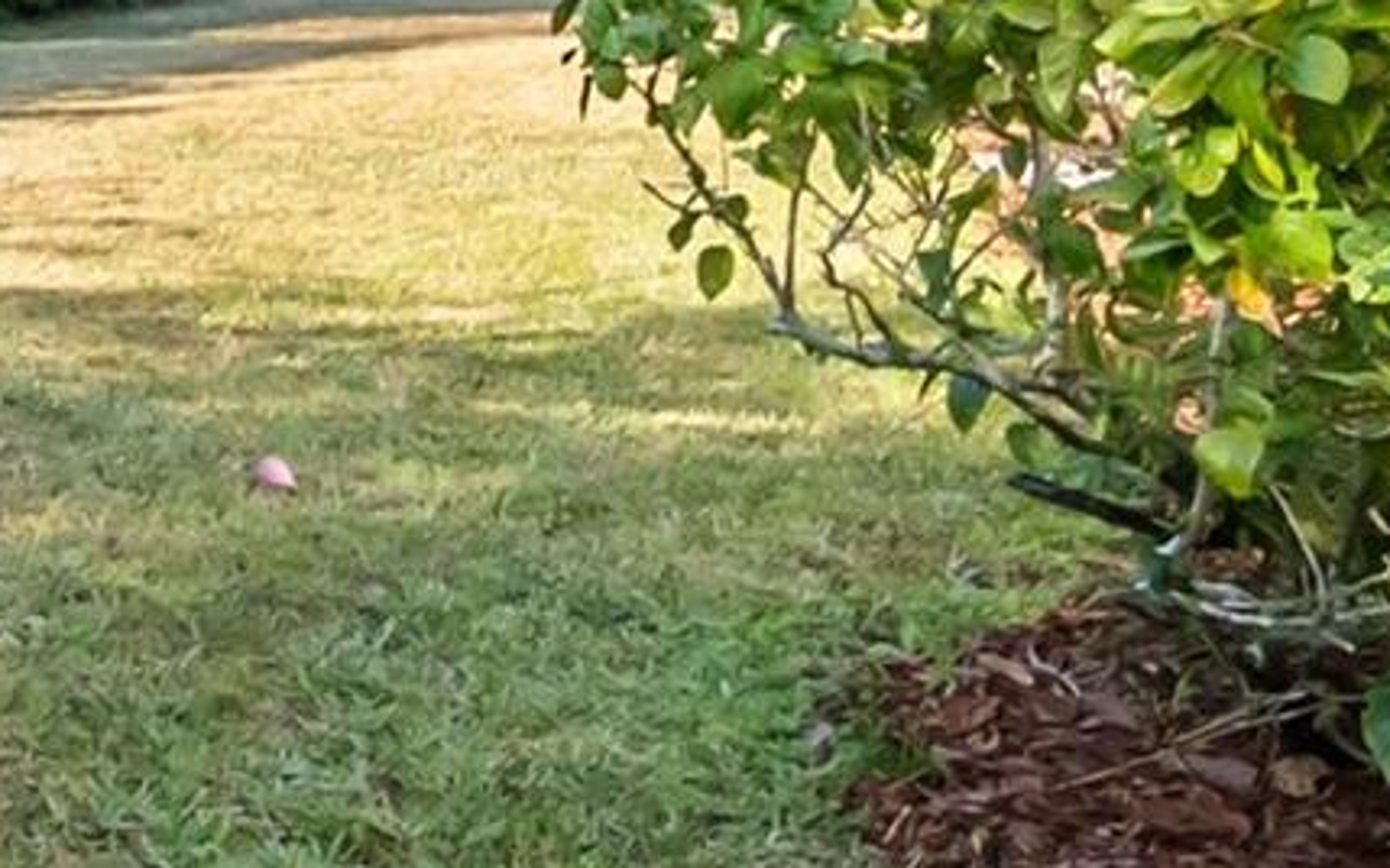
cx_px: -583
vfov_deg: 21.2
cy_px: -170
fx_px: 2159
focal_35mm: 57
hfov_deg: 27.3
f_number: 4
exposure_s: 1/3000
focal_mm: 10
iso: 1250
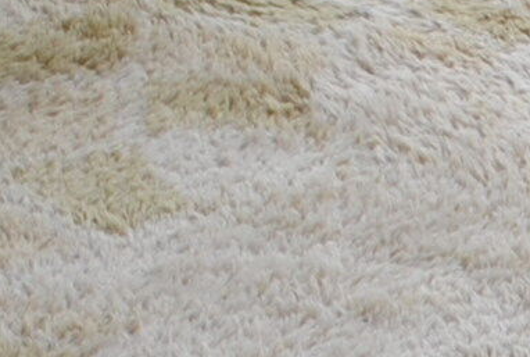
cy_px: 1107
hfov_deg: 7.6
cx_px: 1319
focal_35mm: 250
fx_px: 3691
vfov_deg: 5.2
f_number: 4
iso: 200
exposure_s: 1/60
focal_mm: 22
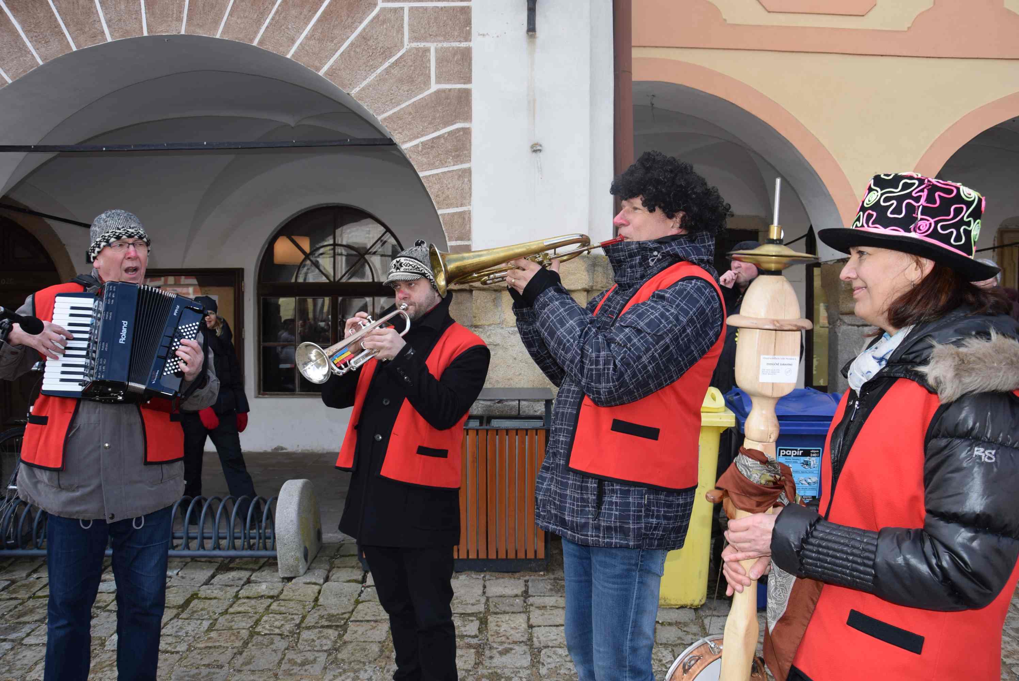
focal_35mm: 27
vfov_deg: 48.0
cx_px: 510
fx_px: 765
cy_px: 340
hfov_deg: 67.3
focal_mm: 18
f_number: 5.6
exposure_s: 1/125
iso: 125
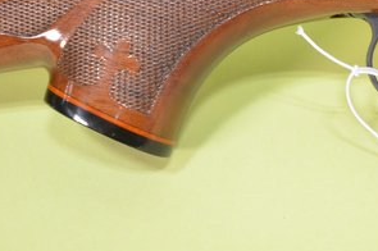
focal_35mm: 87
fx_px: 912
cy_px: -42
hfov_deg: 23.0
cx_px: 320
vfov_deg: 15.2
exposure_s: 1/125
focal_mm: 24
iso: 800
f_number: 5.6
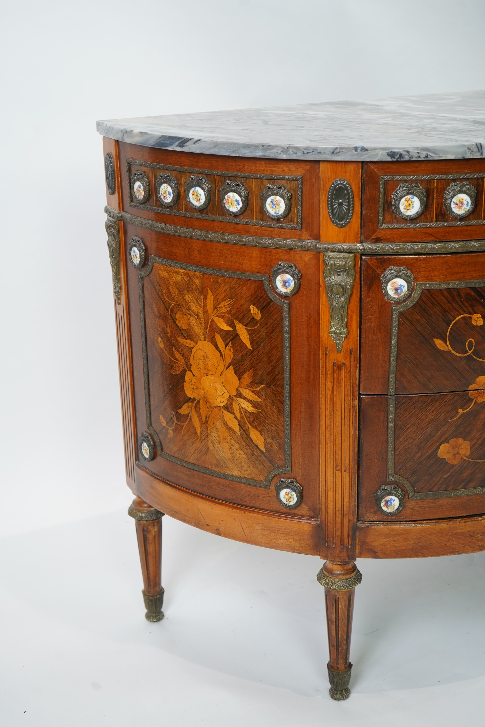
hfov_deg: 26.5
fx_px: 1031
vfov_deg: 38.9
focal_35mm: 51
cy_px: 364
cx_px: 242
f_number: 5.6
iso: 800
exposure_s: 1/80
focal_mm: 51
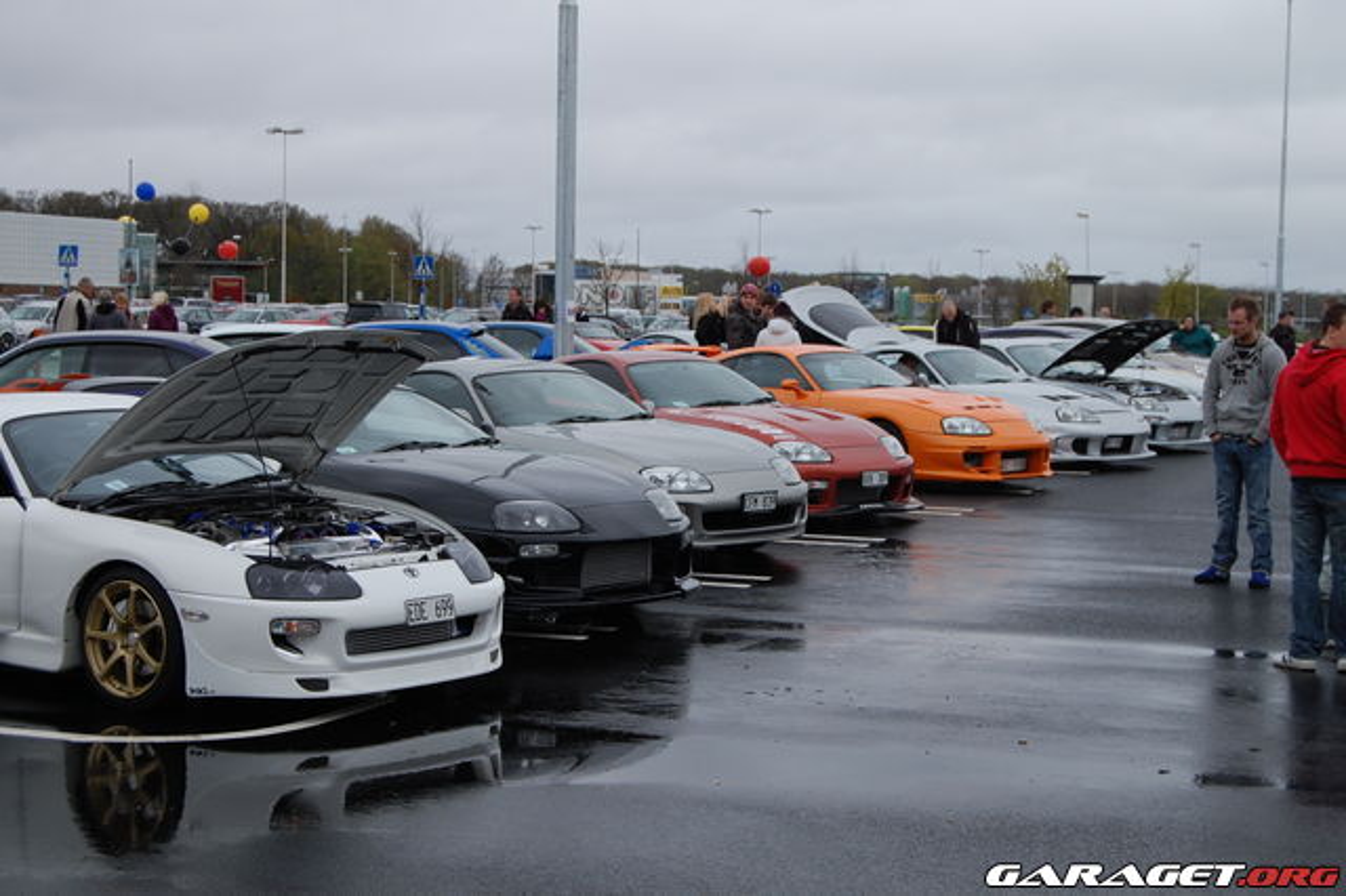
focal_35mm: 63
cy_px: 448
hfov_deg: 31.9
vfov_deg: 21.5
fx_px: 2354
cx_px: 673
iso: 200
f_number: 7.1
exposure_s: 1/200
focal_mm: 42
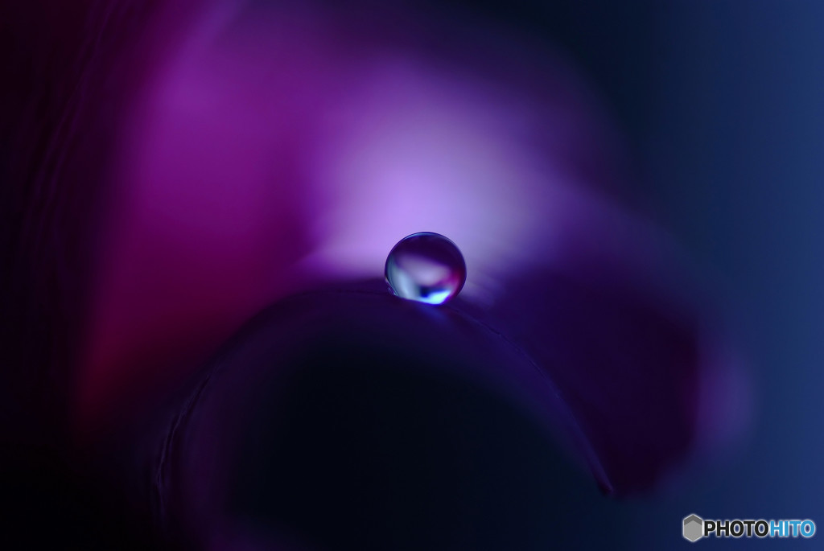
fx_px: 3093
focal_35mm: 135
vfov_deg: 10.2
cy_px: 276
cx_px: 412
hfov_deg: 15.2
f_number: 5.6
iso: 125
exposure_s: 1/570
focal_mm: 90
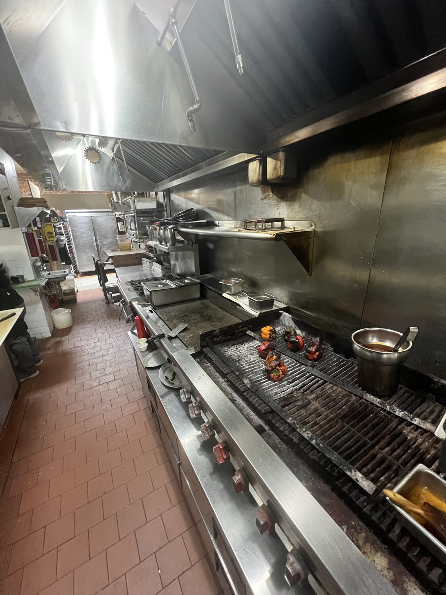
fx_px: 223
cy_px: 298
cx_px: 223
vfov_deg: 106.2
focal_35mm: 13
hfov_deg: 89.9
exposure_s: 1/60
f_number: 1.8
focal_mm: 1.57
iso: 640
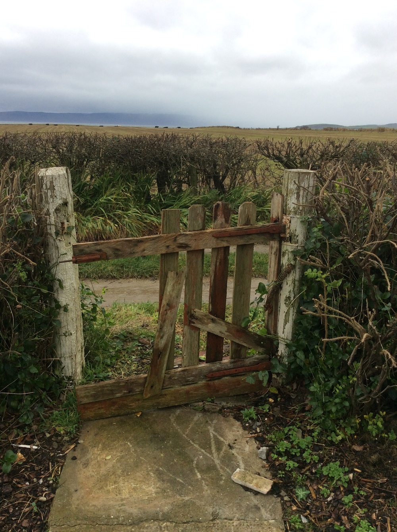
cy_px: 266
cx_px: 198
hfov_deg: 44.1
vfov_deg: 56.9
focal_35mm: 32
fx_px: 491
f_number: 2.4
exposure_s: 1/219
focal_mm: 3.3
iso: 32
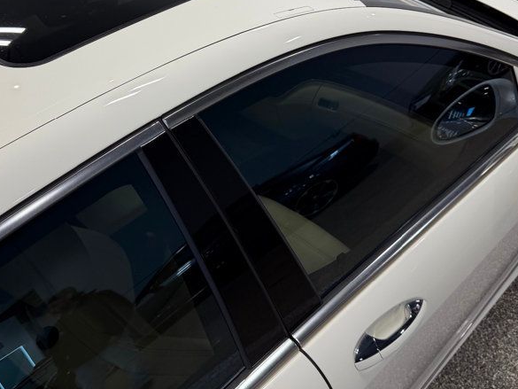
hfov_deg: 44.5
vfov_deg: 34.1
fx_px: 629
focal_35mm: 42
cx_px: 205
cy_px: 134
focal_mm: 6.76
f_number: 1.78
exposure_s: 1/438
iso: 80
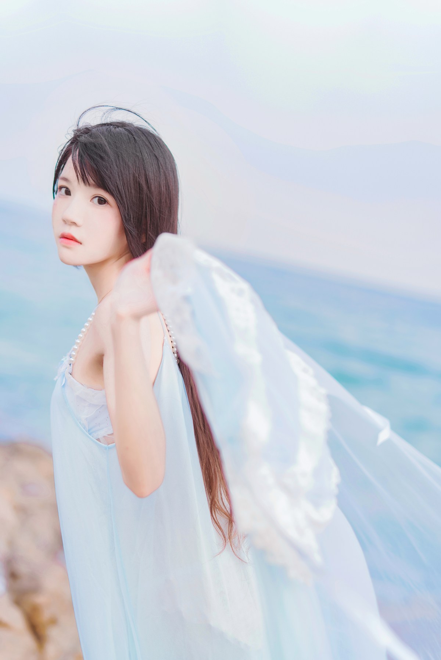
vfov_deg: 39.6
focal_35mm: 50
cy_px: 330
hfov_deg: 27.0
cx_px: 220
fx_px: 918
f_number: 1.8
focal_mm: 50
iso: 125
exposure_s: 1/800
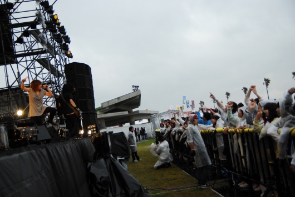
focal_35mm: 40
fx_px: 332
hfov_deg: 47.9
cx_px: 148
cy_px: 98
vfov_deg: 33.1
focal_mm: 27
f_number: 2.8
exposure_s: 1/2000
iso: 400
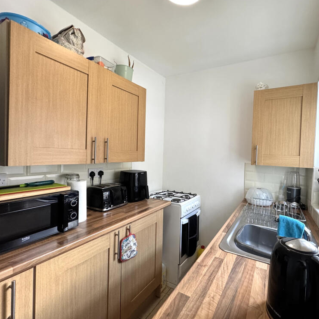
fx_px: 177
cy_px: 158
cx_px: 186
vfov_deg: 84.0
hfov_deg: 83.3
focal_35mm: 17
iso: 320
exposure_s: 1/100
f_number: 2.2
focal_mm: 2.22
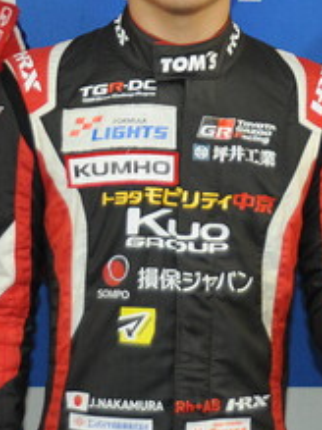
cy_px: 82
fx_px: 1887
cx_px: 187
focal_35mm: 152
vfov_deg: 12.9
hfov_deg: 9.8
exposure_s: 1/250
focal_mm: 48
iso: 1600
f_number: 4.5
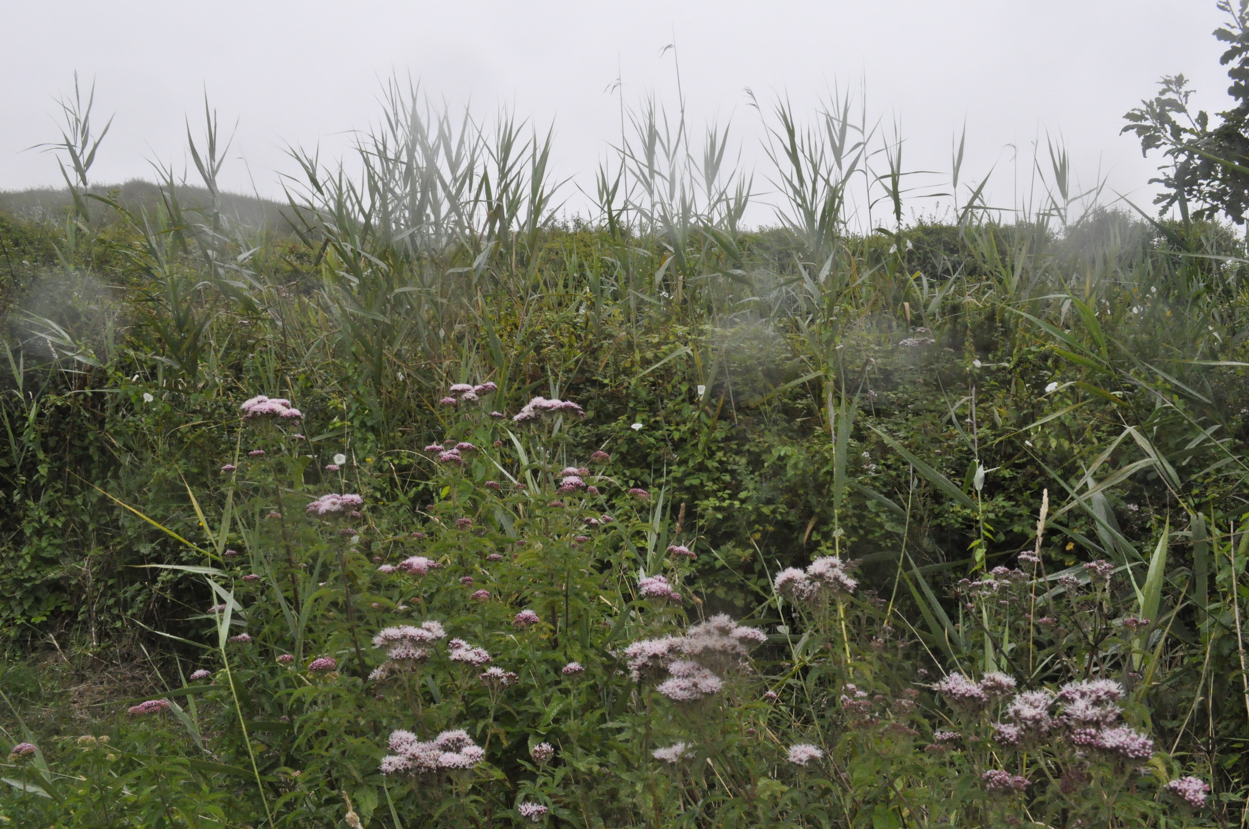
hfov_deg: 57.3
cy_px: 414
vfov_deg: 39.9
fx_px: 1144
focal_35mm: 33
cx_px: 624
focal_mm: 22
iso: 3200
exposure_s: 1/640
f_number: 13
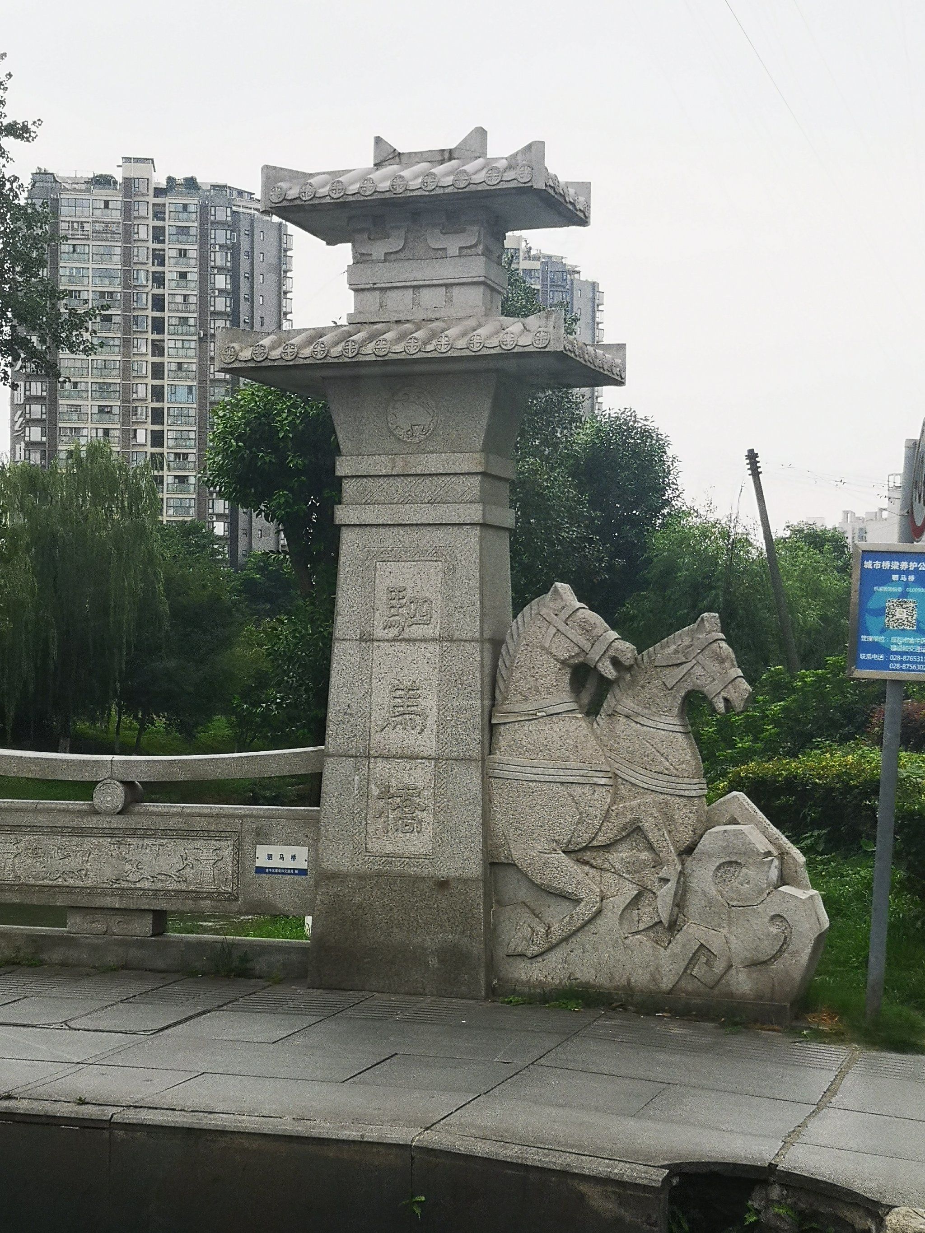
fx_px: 1603
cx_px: 462
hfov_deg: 32.2
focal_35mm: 45
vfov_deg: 42.1
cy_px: 616
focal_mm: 5.58
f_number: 1.8
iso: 50
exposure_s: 1/588
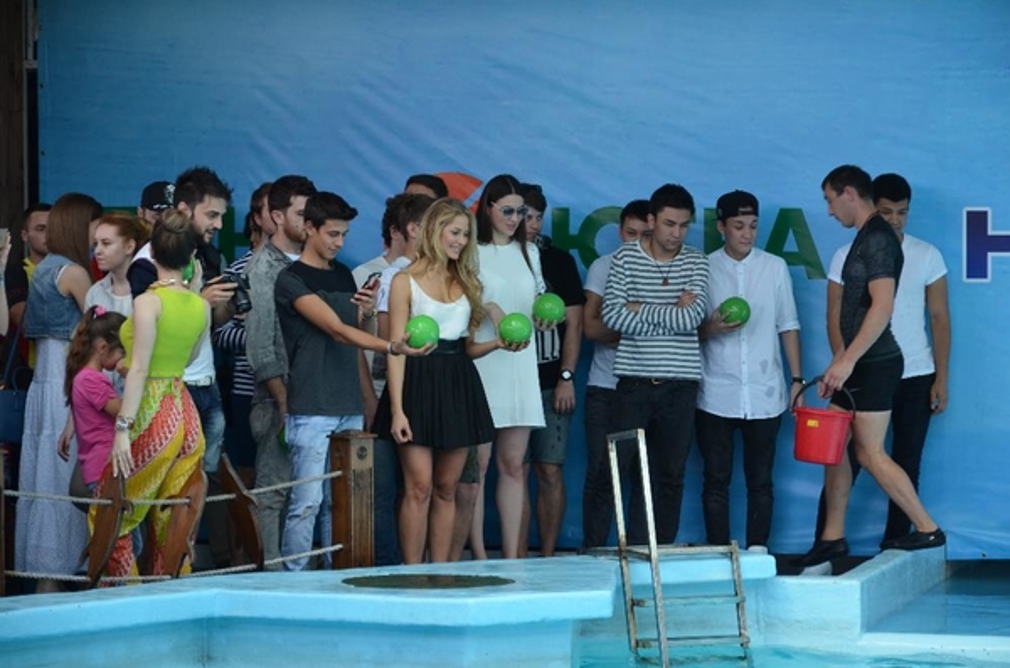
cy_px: 334
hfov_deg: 14.9
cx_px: 505
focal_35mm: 138
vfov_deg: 9.9
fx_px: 3862
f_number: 5.6
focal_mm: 92
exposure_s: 1/125
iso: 320
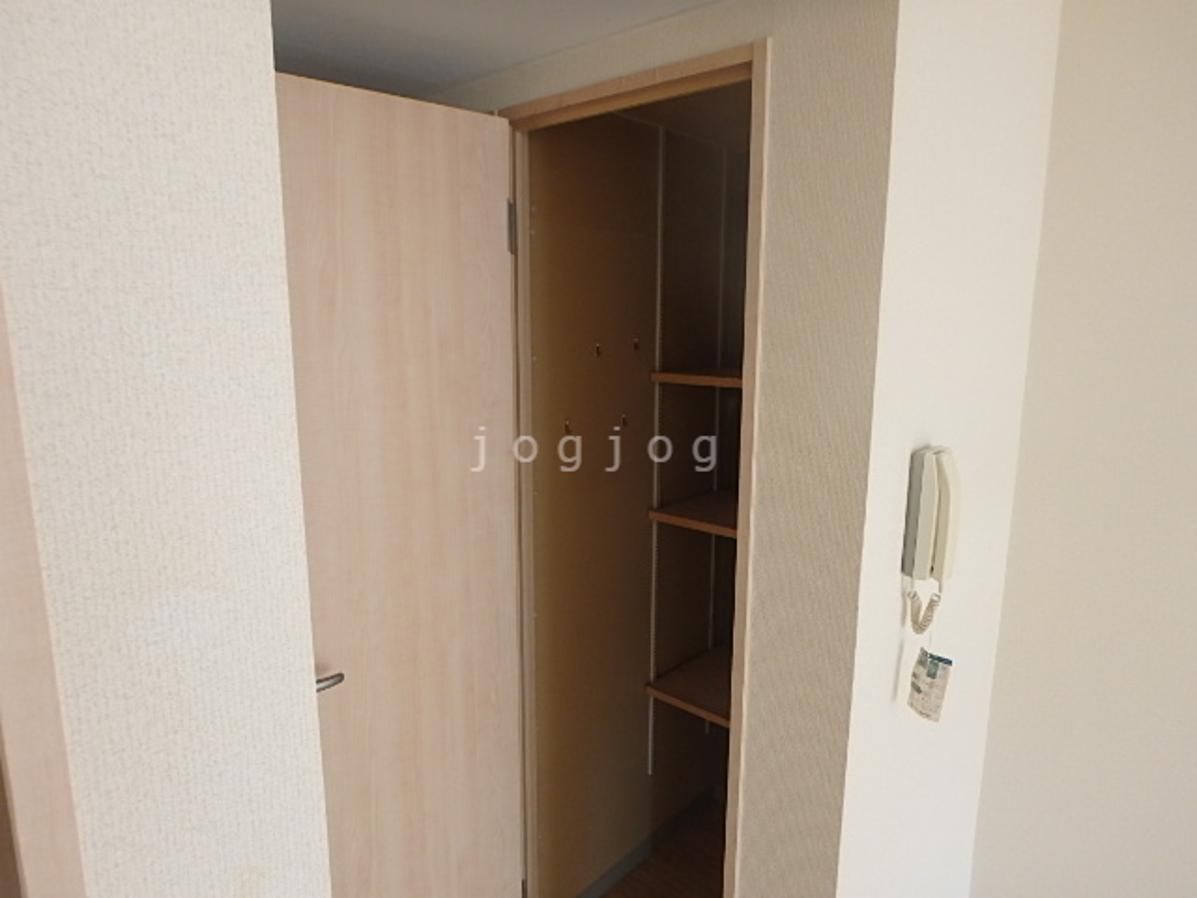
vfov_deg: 63.4
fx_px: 726
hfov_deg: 79.0
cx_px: 598
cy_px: 449
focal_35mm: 21
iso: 200
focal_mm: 3.7
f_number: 3.5
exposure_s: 1/40
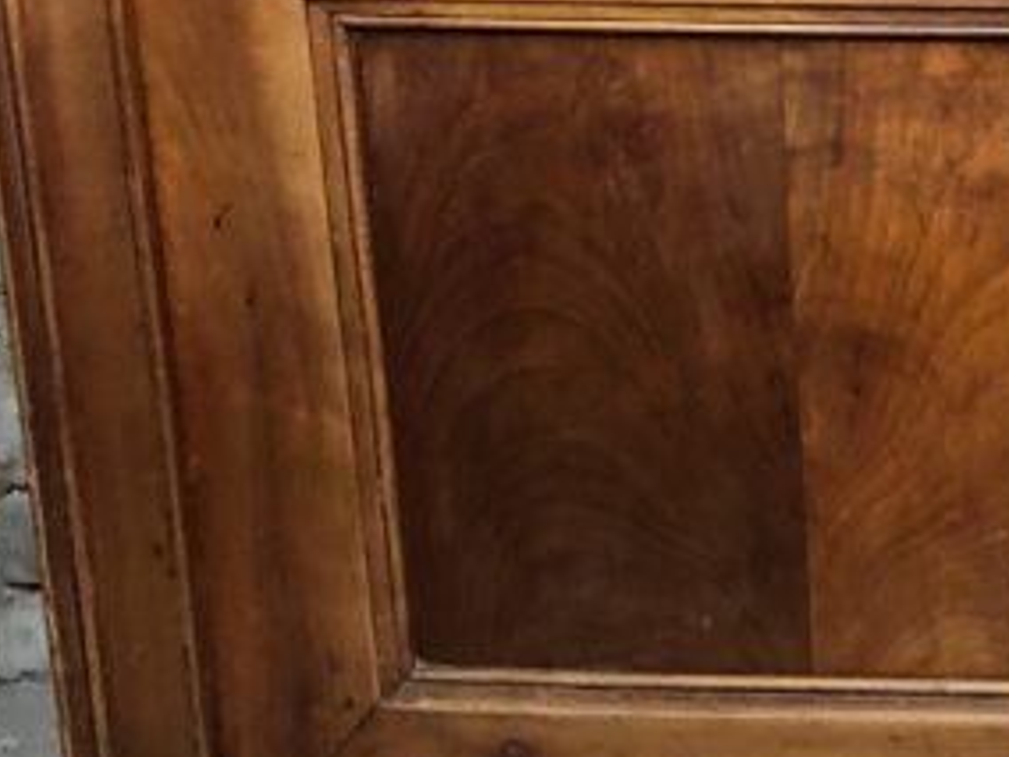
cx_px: 1570
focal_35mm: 101
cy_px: 71
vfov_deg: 14.5
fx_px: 2944
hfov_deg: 17.3
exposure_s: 1/17
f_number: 1.8
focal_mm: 4
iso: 80
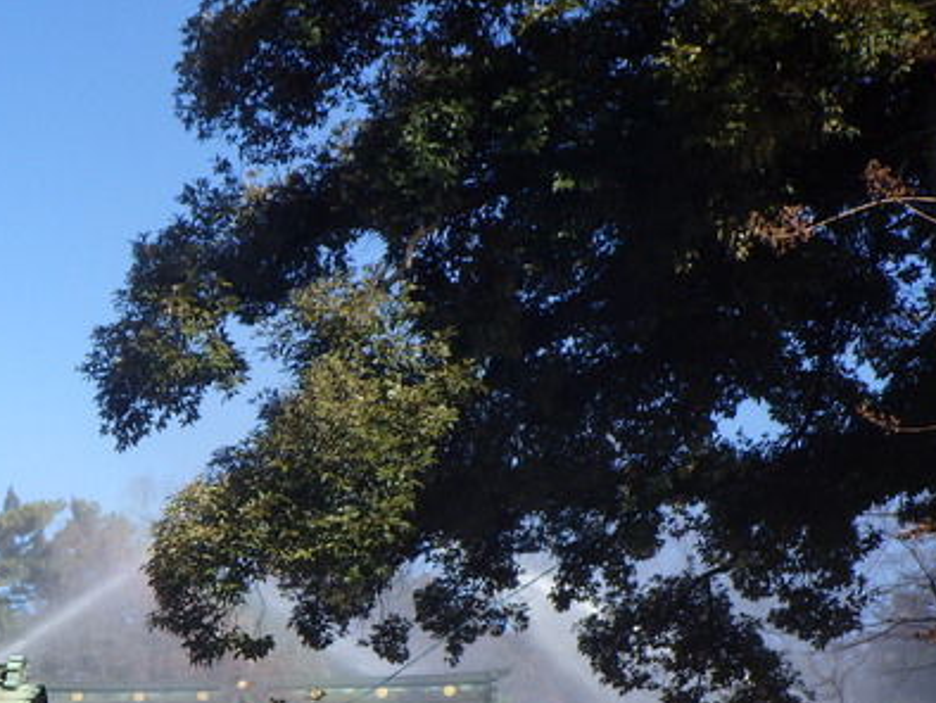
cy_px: 634
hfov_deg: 27.3
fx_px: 1867
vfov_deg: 20.9
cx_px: 121
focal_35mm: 69
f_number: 4.6
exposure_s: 1/400
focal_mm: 6.1
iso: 125
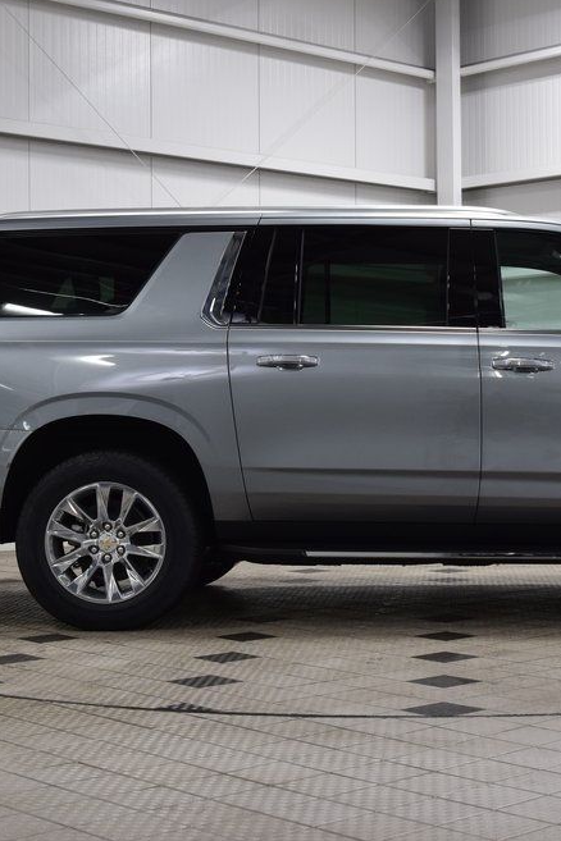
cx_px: 447
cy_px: 420
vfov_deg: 29.7
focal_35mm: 68
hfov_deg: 19.9
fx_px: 1584
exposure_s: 1/20
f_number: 6.3
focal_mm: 29
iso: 400
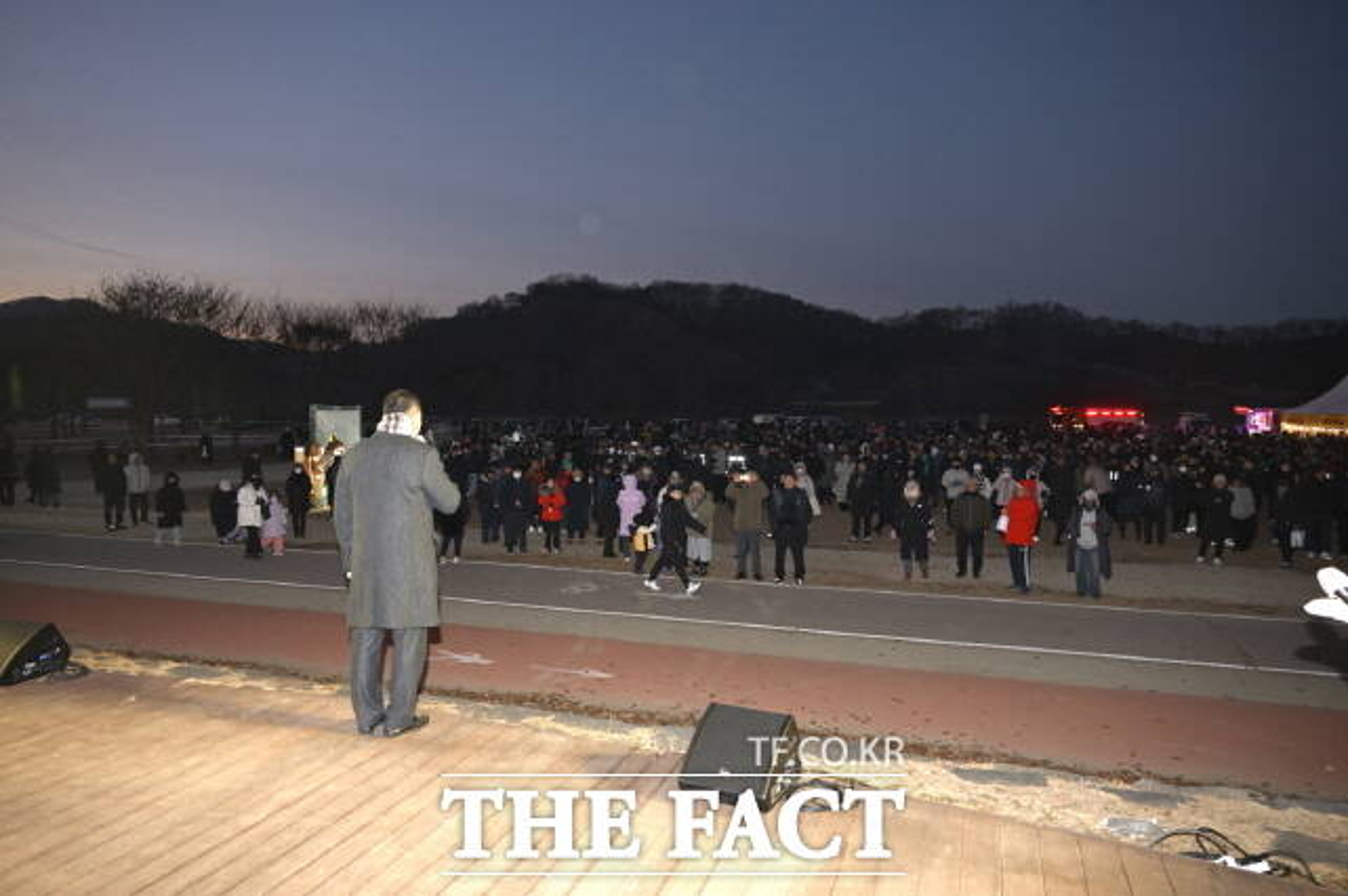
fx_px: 898
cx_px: 674
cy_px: 448
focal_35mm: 24
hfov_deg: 73.8
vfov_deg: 53.0
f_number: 4
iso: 1250
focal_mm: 24
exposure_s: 1/160
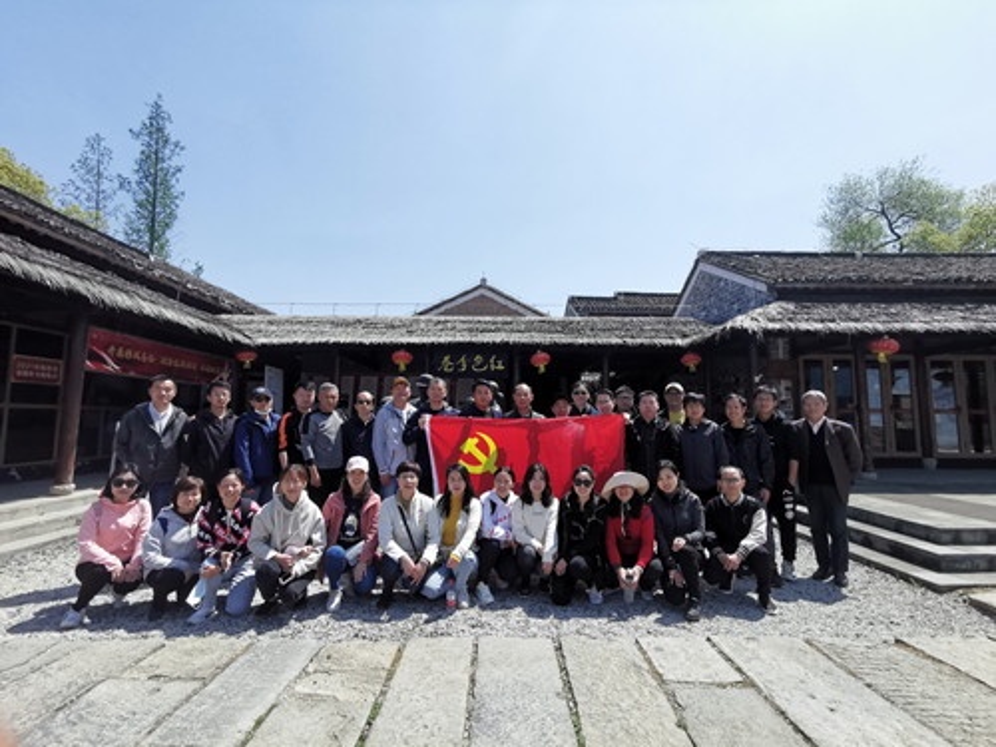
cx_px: 498
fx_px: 489
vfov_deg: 74.7
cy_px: 374
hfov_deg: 91.0
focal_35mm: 17
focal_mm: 2.26
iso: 50
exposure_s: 1/1166
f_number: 2.2
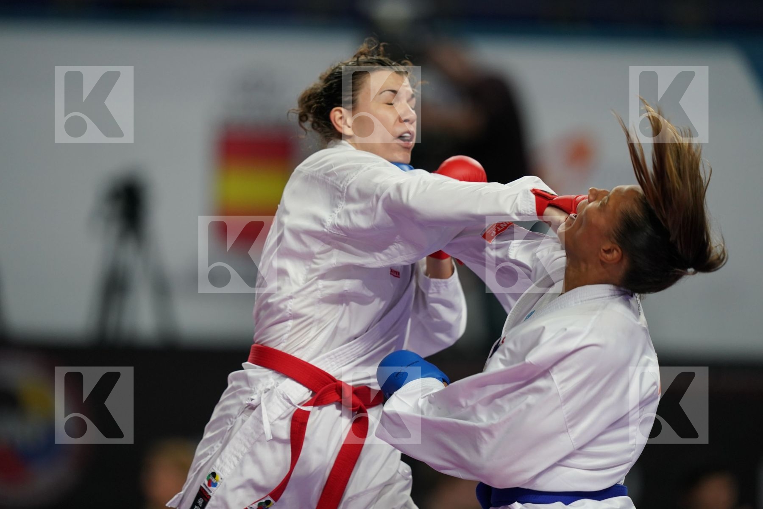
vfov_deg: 3.4
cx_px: 382
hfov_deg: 5.2
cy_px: 254
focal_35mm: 400
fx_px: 8477
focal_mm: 400
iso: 1600
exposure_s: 1/1000
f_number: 2.8
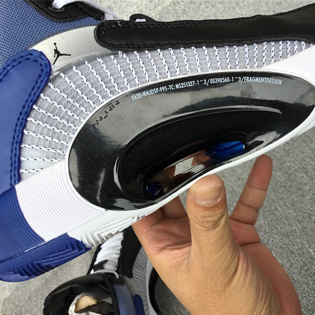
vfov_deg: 44.9
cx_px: 186
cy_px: 159
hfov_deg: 44.7
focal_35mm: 37
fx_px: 381
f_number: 2.4
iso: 25
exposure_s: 1/197
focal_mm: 3.3
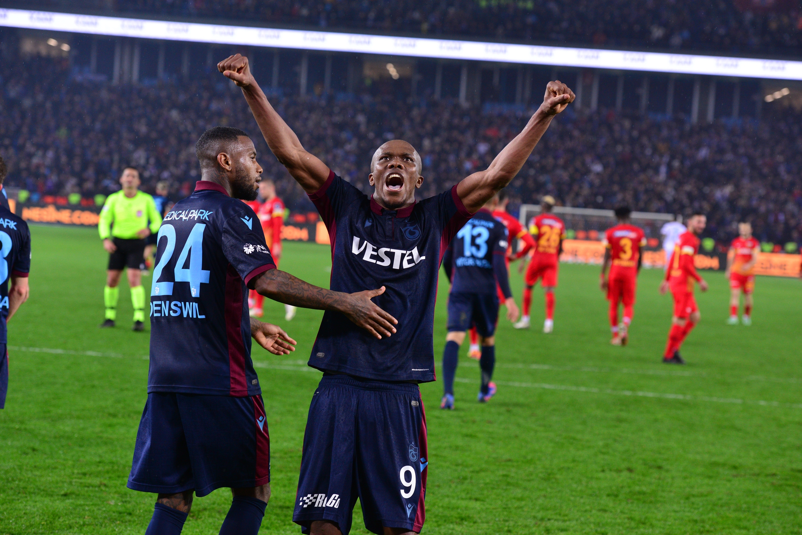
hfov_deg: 20.0
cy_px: 268
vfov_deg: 13.4
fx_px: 2273
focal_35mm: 102
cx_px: 401
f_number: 4.5
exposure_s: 1/800
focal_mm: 102
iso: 1600
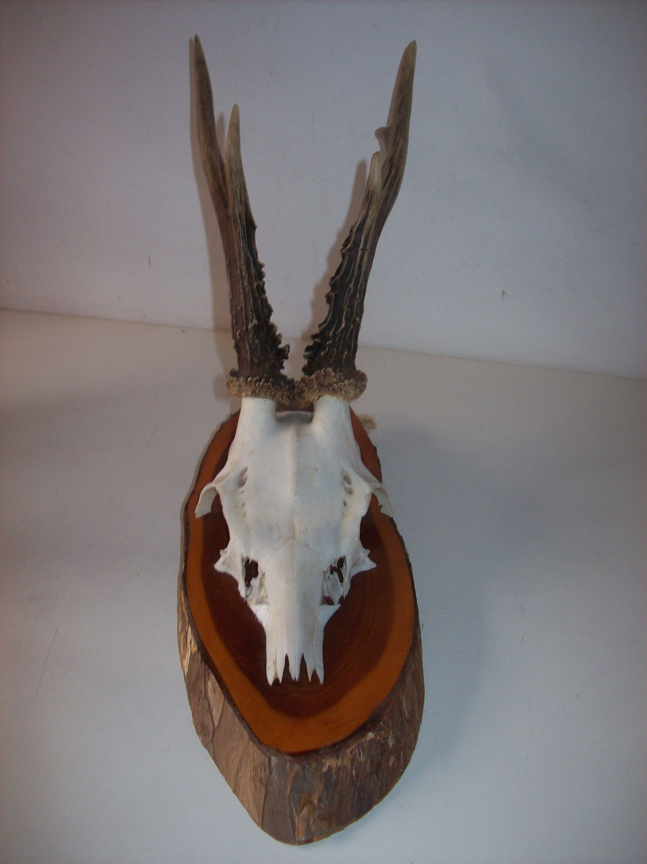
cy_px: 432
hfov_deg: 39.6
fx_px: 898
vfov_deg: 51.4
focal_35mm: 36
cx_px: 324
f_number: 2.7
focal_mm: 6
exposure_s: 1/64
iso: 80
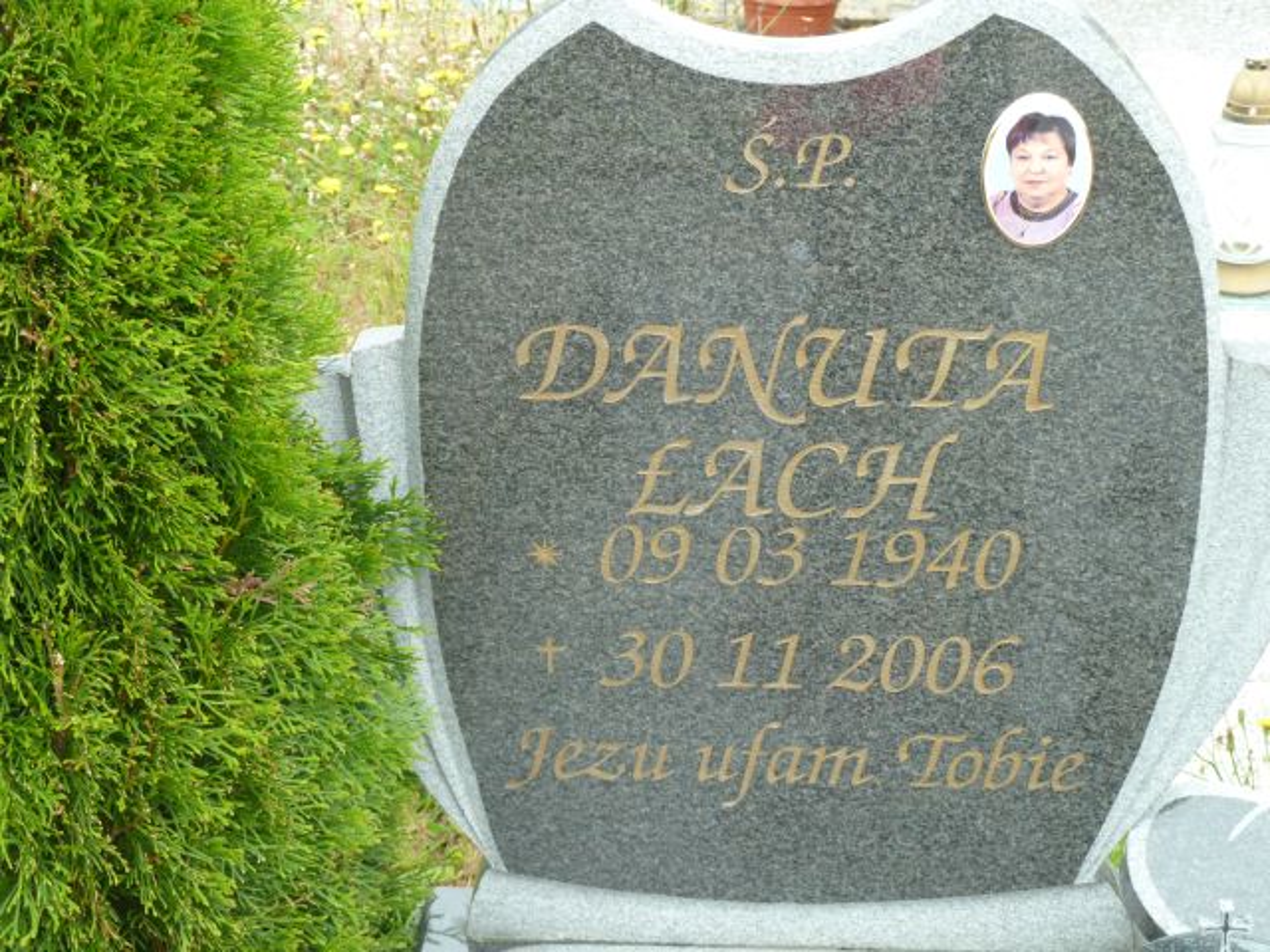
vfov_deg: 20.4
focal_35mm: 72
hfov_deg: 27.0
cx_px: 635
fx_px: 2642
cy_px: 476
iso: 125
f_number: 4.1
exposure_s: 1/40
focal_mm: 11.9
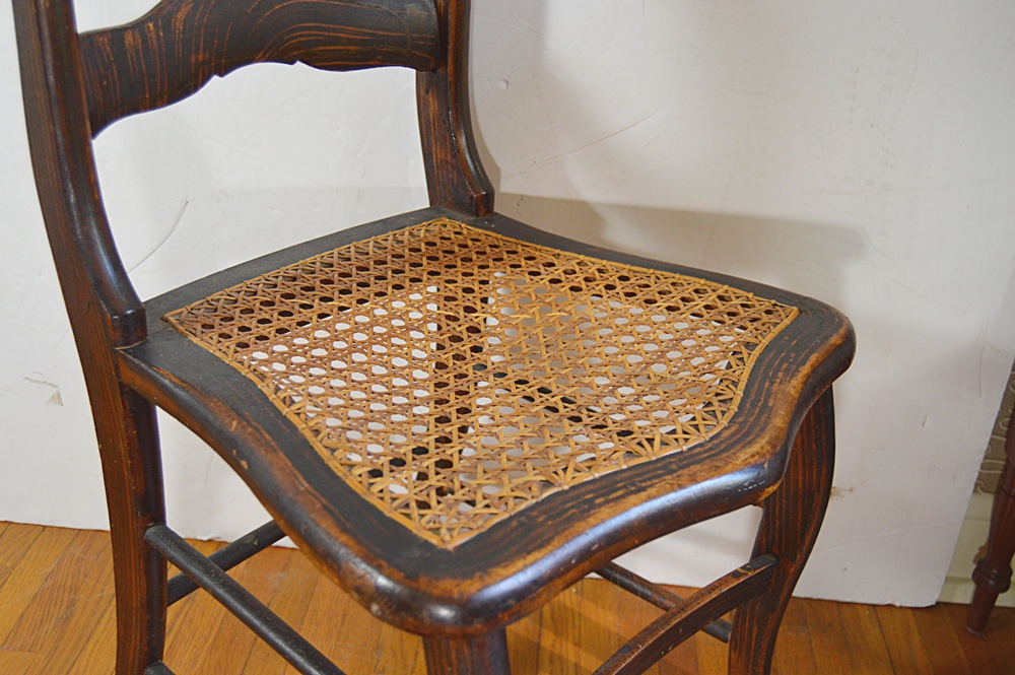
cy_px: 338
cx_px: 508
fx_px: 1099
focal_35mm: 39
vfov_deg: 34.2
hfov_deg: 49.6
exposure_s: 1/60
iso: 800
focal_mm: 26
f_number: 4
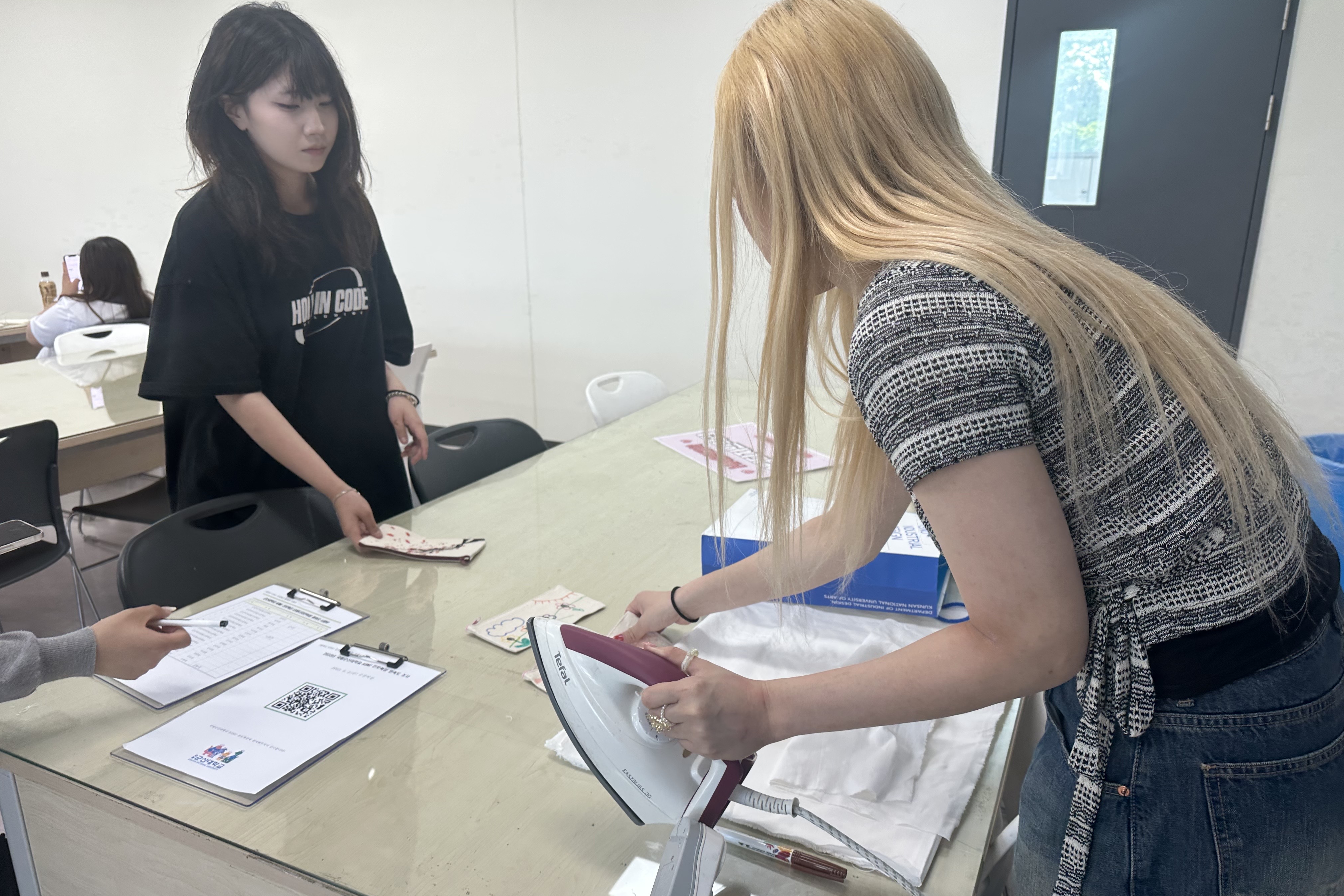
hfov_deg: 71.5
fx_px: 933
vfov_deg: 51.2
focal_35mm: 25
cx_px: 672
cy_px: 495
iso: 64
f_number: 1.78
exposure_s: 1/120
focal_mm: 6.86
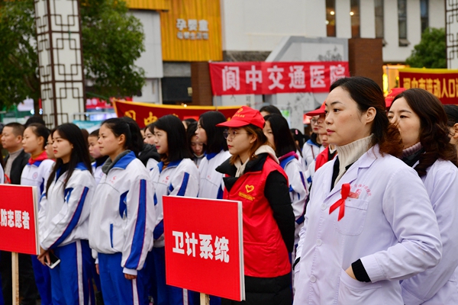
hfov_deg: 28.8
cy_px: 152
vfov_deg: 19.5
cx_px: 229
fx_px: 890
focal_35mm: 70
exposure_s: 1/125
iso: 800
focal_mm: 70
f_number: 7.1
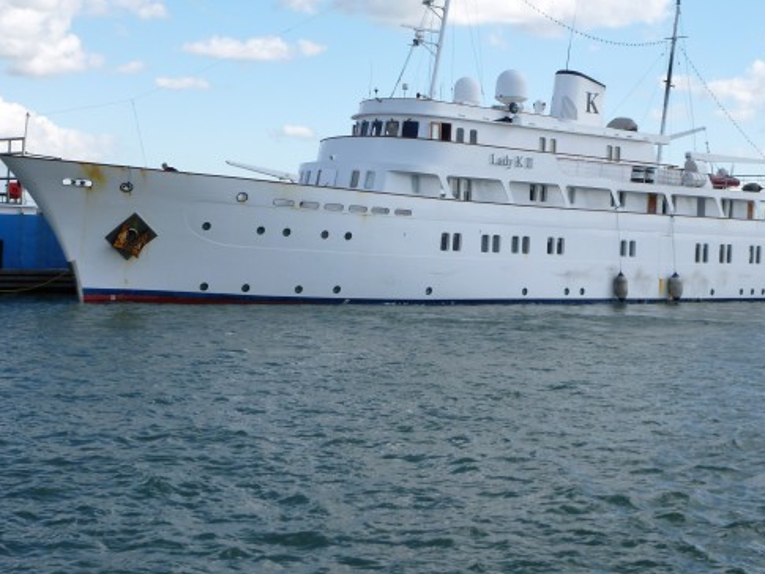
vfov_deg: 23.7
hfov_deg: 31.2
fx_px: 1371
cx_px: 416
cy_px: 266
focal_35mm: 62
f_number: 3.8
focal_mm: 8.4
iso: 100
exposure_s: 1/640
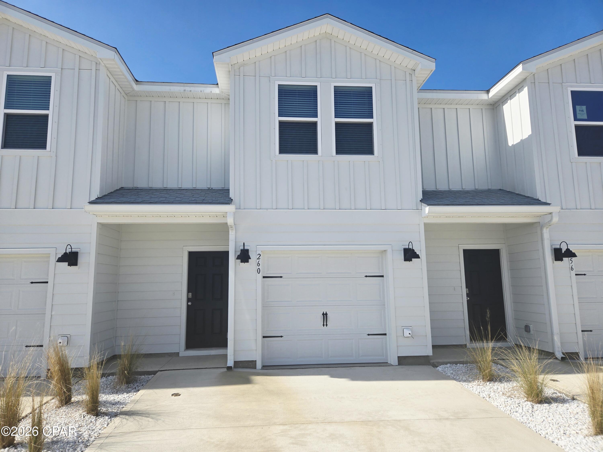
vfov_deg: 58.9
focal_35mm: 23
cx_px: 302
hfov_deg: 73.9
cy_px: 226
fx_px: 401
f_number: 1.8
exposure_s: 1/2500
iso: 25
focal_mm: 5.4
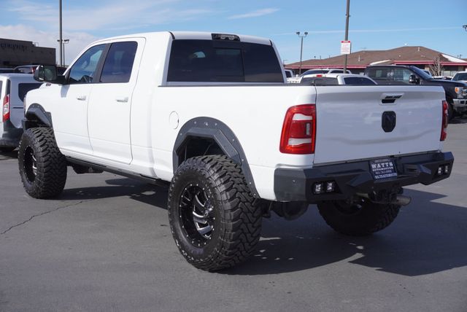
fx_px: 584
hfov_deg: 43.6
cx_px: 234
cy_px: 156
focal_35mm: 45
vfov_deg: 29.9
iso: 100
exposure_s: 1/250
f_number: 9
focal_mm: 30
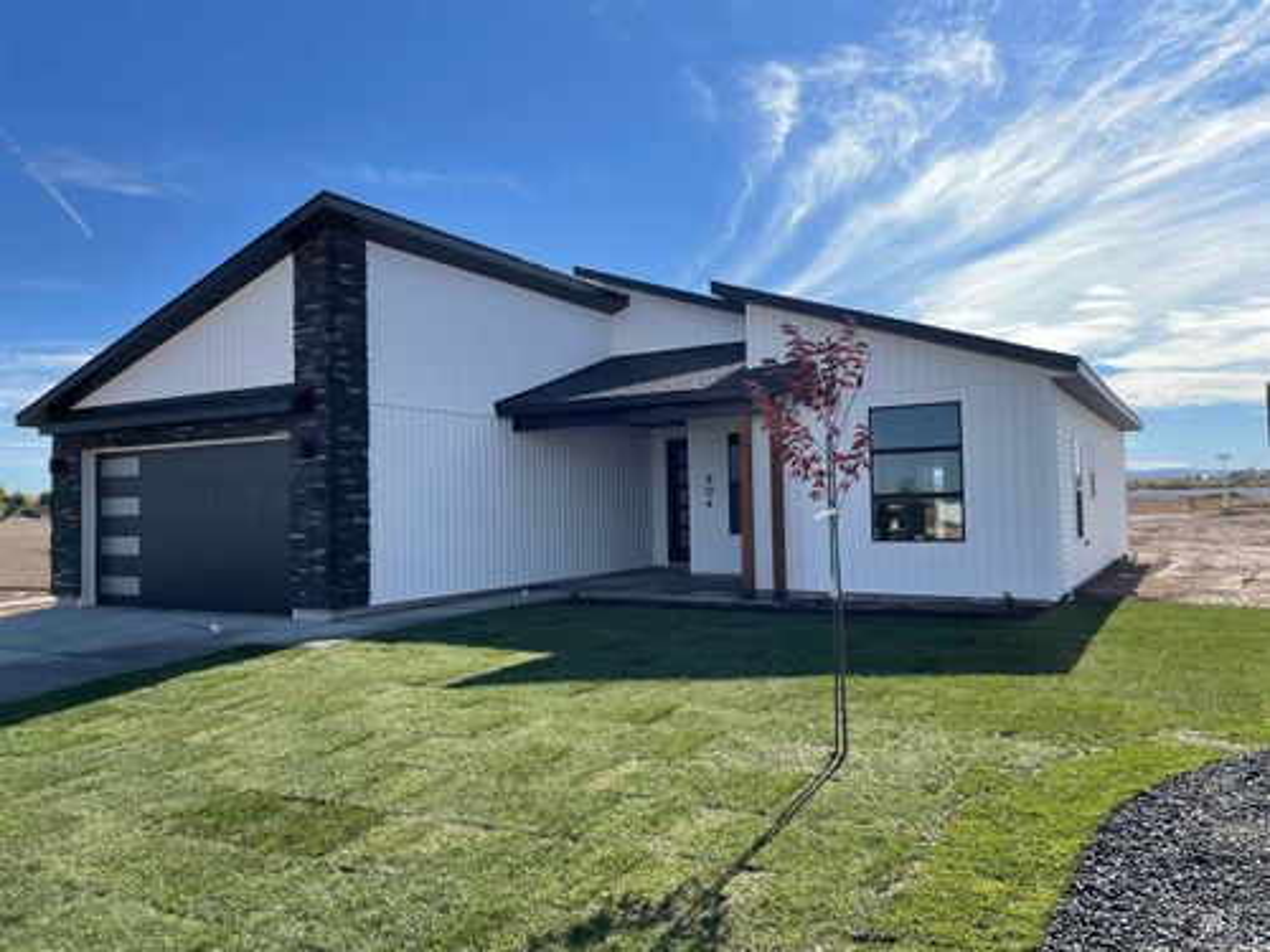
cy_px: 476
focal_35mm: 26
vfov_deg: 53.1
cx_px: 635
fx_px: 954
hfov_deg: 67.3
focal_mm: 4.2
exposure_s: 1/2882
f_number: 1.6
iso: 32
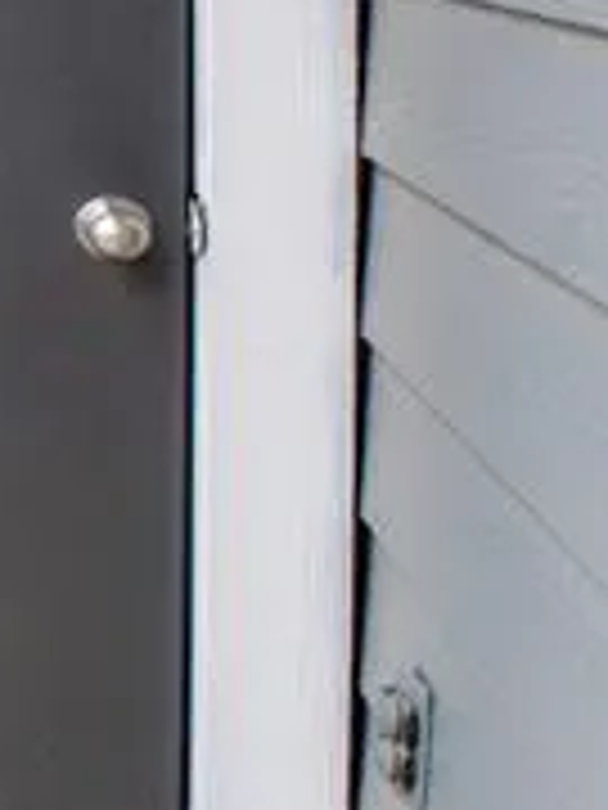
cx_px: -1477
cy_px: -108
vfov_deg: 22.3
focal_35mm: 82
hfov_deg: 9.8
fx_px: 1920
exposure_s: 1/40
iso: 100
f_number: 8
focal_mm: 10
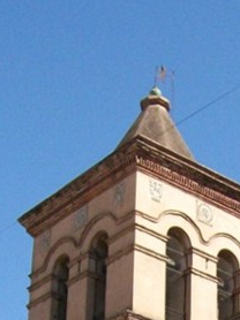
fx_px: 1157
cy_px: 407
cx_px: 311
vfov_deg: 15.1
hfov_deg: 11.5
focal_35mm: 125
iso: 140
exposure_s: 1/585
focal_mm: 6
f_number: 4.8
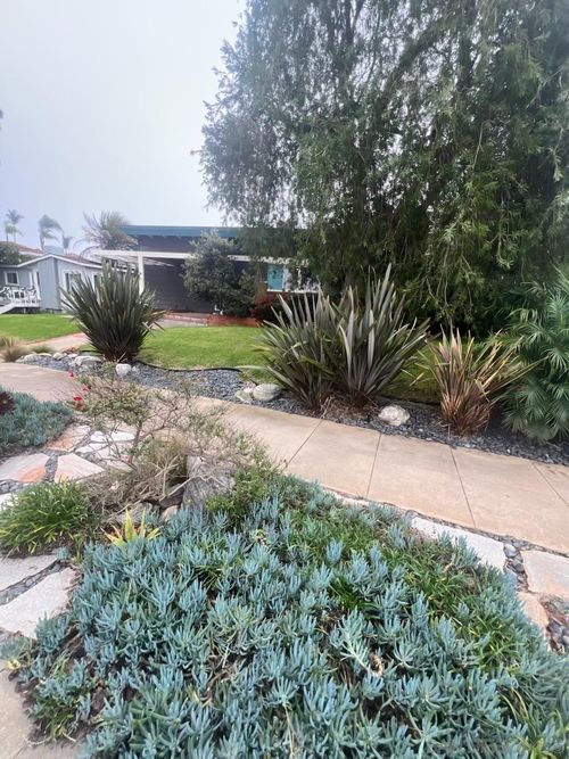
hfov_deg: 89.9
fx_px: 285
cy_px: 380
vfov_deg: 106.2
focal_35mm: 13
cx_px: 284
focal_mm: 1.57
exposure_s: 1/269
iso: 32
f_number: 1.8
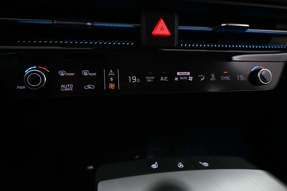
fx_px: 191
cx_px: 144
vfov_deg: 53.1
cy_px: 96
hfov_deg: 73.7
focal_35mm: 24
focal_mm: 16
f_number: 3.5
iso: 1100
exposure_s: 1/25
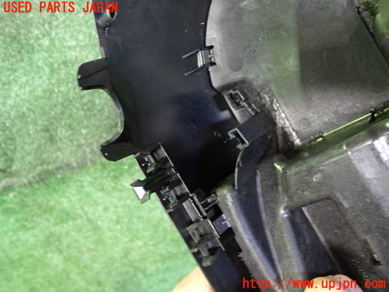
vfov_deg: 46.8
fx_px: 337
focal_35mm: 30
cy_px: 146
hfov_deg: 60.0
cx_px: 194
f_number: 2.3
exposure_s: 1/15
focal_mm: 5.4
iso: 800
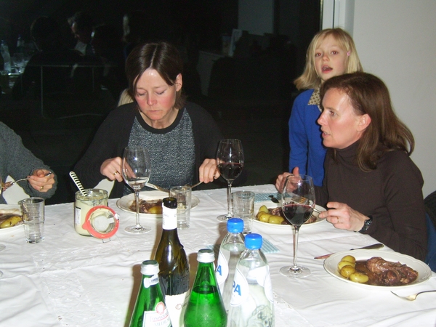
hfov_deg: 32.2
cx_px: 218
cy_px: 164
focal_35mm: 60
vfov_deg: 24.4
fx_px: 756
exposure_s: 1/40
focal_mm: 12.3
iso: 150
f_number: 3.5
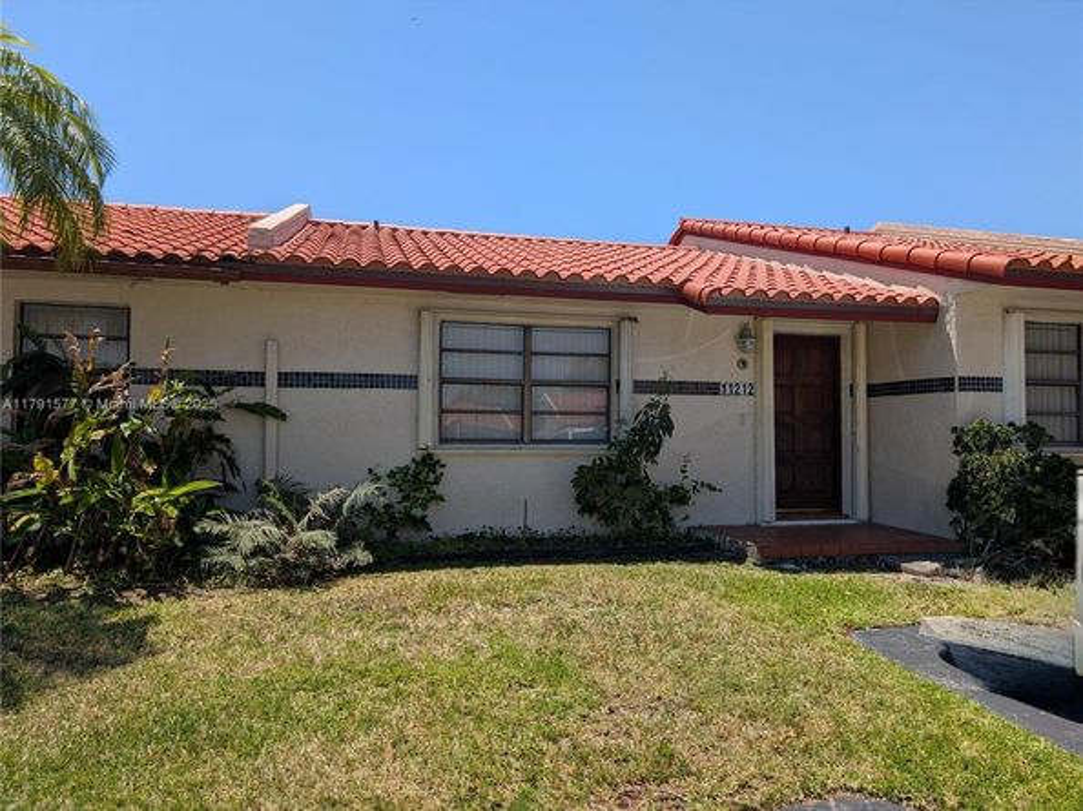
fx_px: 751
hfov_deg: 71.6
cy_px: 406
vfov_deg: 56.8
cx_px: 542
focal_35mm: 24
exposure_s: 1/8850
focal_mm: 6.9
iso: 21
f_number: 1.68
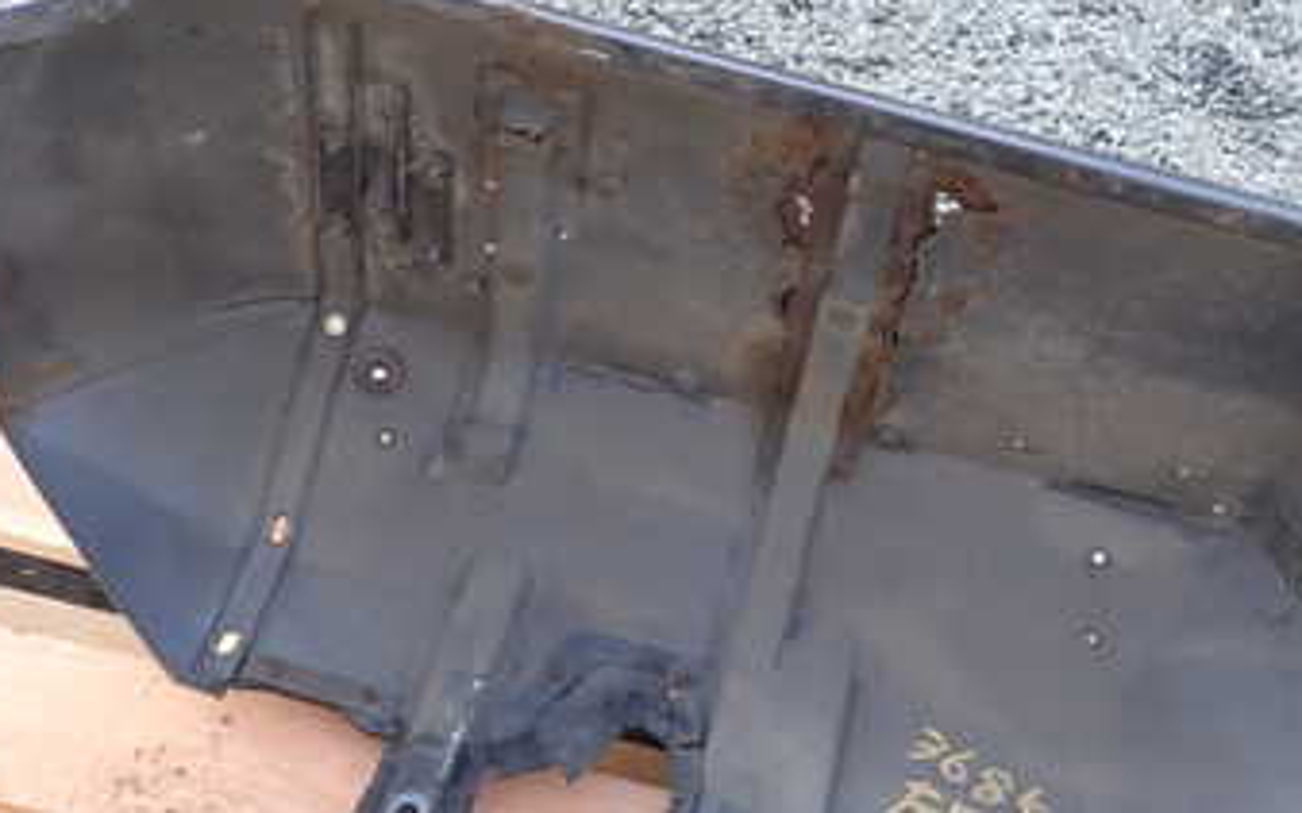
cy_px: 459
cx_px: 921
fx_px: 1667
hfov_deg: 41.8
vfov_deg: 27.4
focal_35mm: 47
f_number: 2.8
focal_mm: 4.5
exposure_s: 1/80
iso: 100
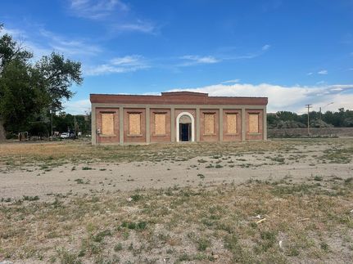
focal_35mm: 26
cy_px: 132
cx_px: 176
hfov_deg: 67.3
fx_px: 265
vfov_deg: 53.0
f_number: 1.5
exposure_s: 1/1901
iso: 50
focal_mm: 5.7
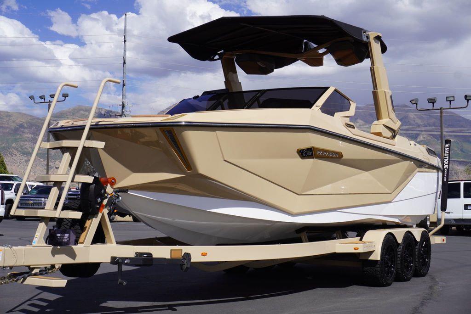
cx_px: 236
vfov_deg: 30.9
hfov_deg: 44.9
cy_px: 157
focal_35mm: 44
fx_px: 569
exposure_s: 1/320
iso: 100
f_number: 9
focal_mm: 29
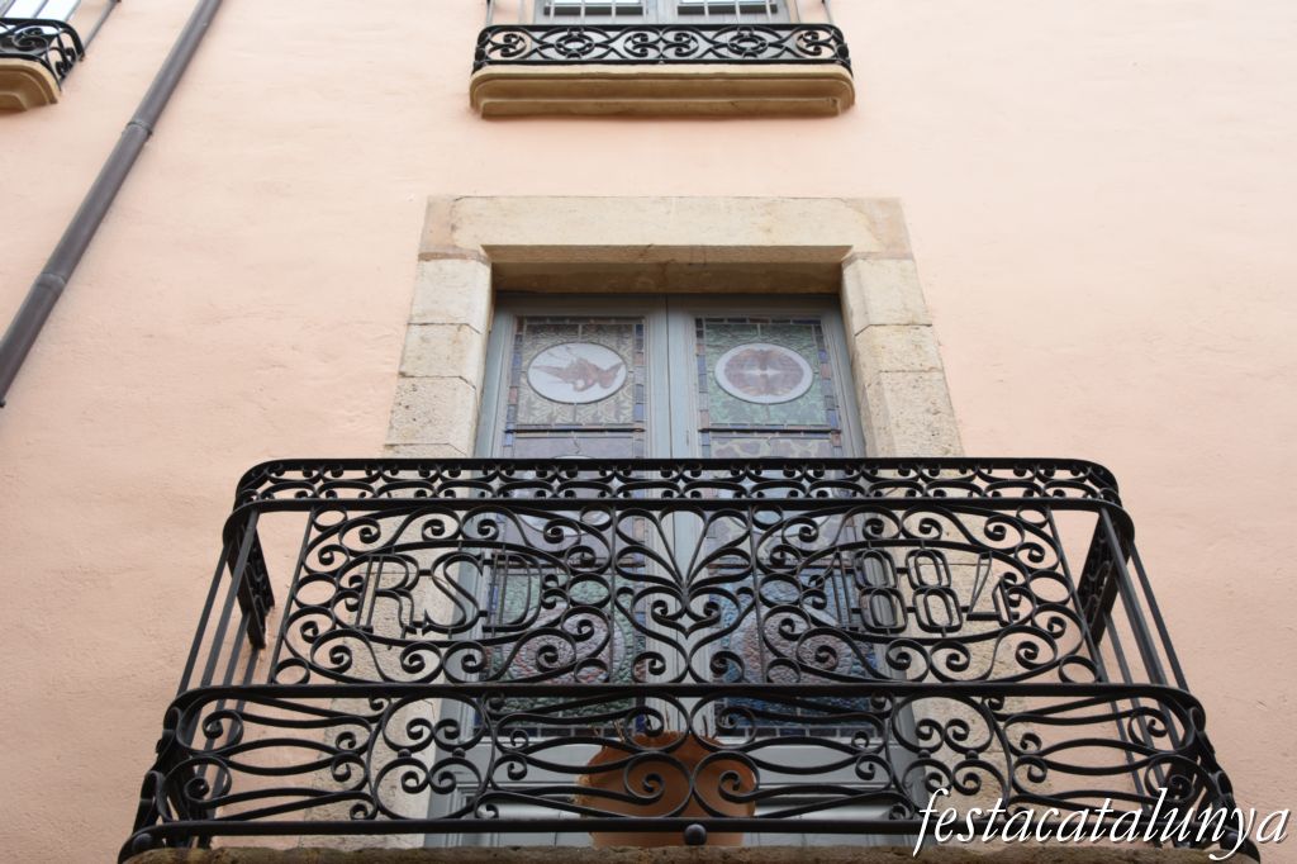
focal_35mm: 39
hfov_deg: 49.6
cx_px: 648
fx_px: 1405
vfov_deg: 34.2
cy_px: 432
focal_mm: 26
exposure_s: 1/320
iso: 400
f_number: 9
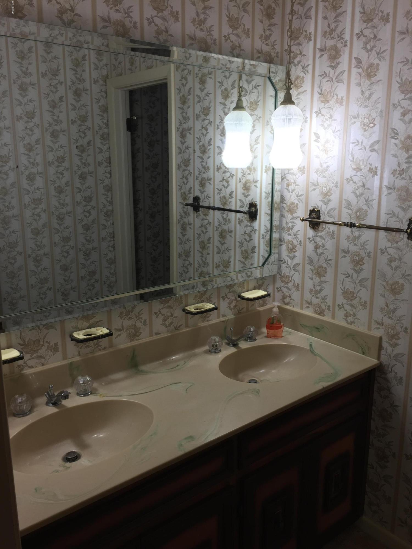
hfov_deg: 48.2
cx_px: 206
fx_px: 460
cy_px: 274
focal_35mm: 29
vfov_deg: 61.7
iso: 40
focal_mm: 4.15
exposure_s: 1/40
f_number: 2.2
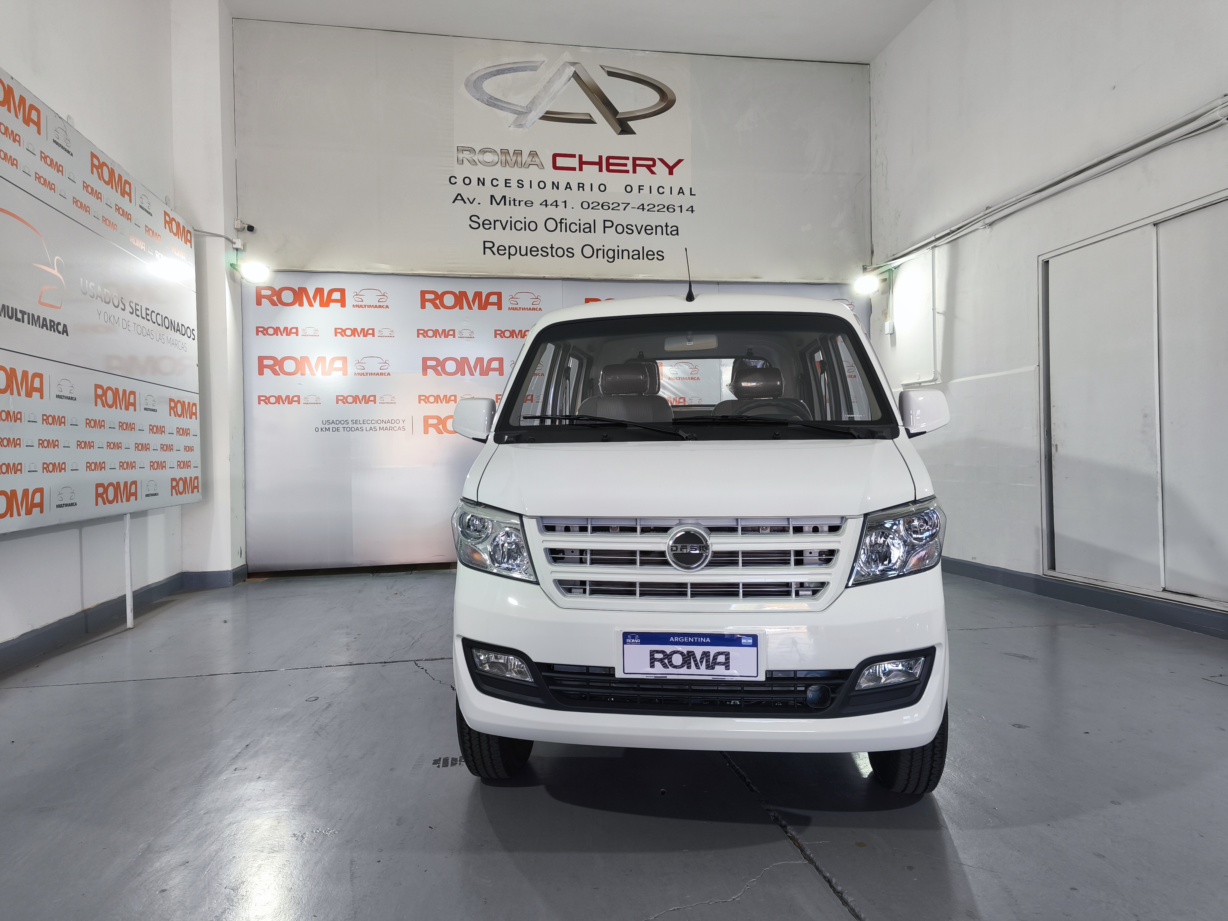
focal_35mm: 23
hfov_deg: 73.9
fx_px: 816
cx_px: 614
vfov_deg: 58.9
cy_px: 460
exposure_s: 1/100
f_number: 1.7
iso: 125
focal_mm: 5.35
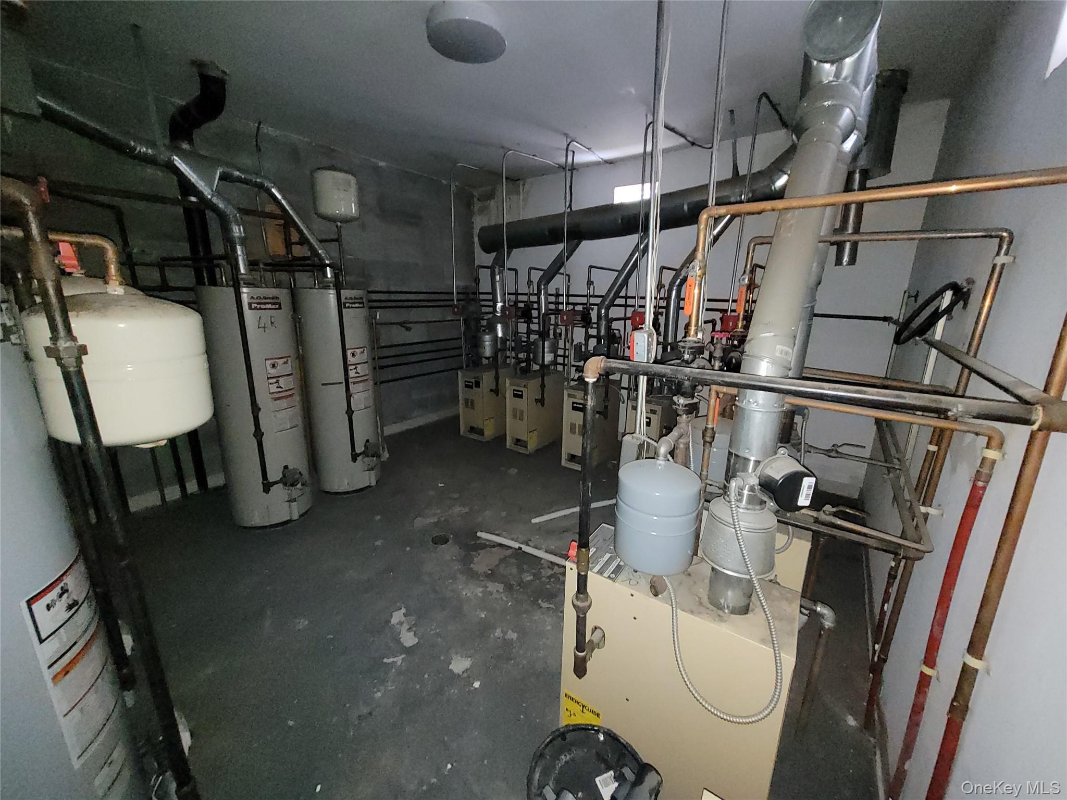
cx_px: 534
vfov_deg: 89.9
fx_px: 401
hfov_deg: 106.2
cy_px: 400
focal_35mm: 13
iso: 640
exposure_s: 1/20
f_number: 2.2
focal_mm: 1.74
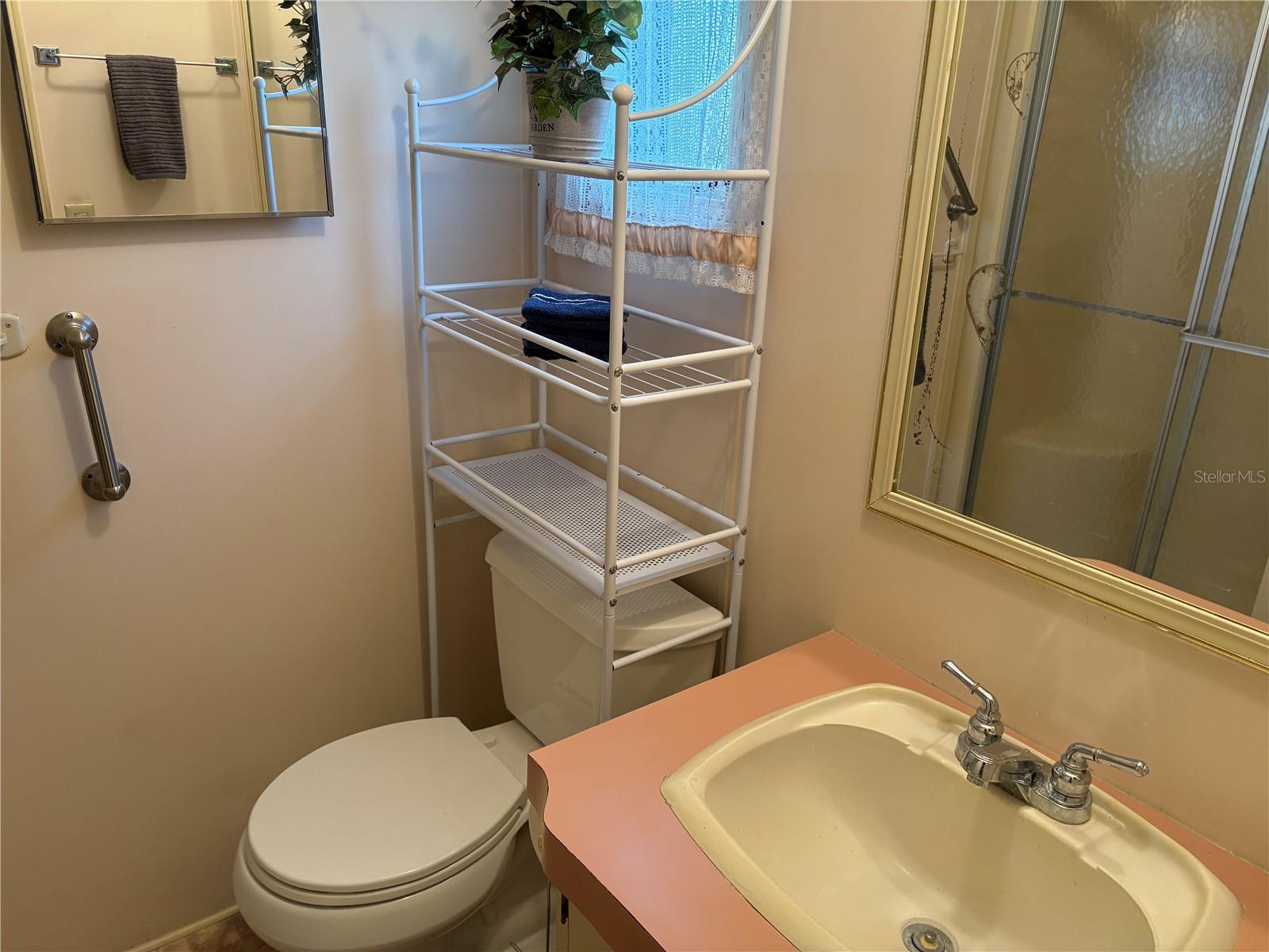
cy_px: 476
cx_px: 634
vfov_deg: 53.1
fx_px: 953
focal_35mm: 26
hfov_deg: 67.3
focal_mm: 5.96
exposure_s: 1/60
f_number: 1.6
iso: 125
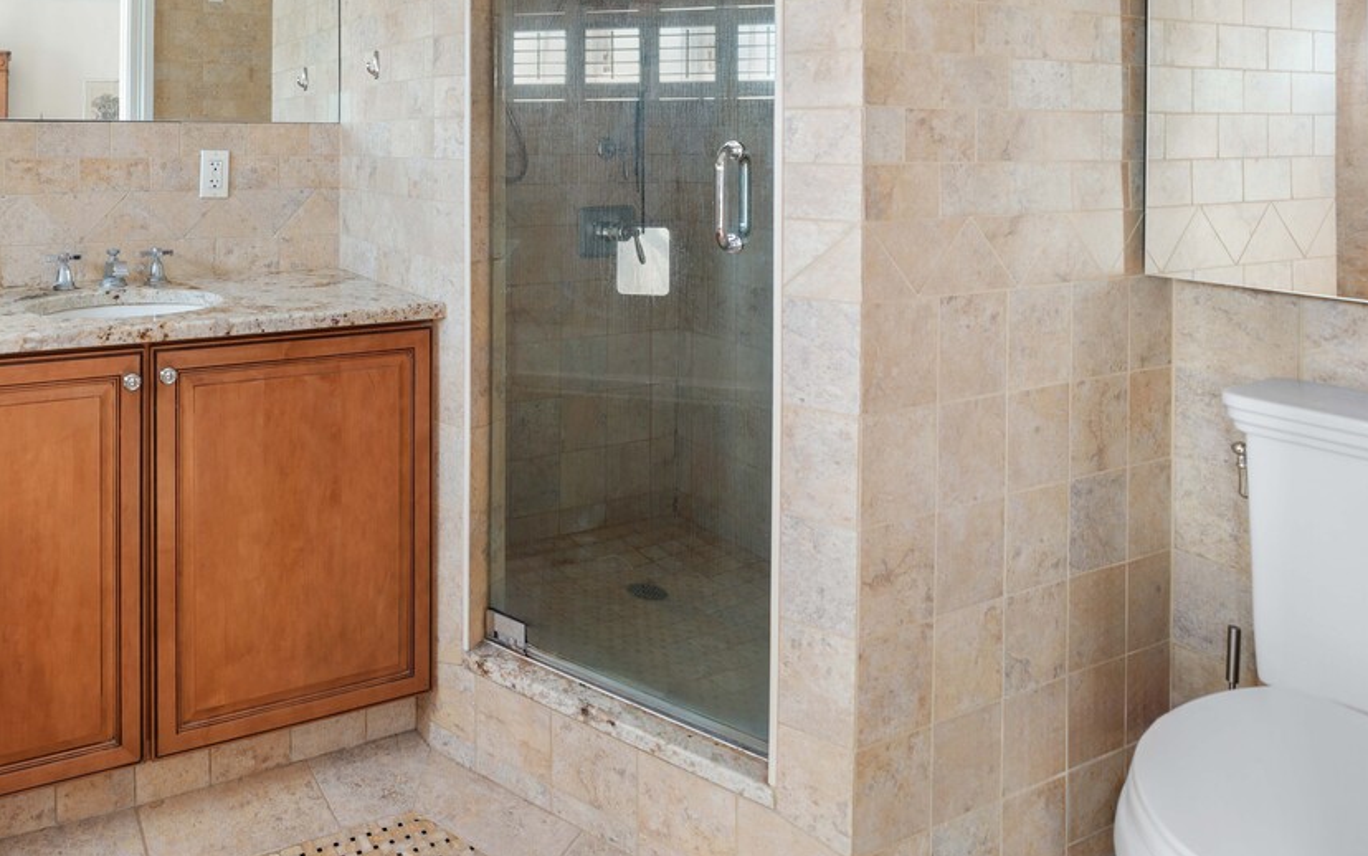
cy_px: 182
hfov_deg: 69.7
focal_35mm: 24
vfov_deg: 48.5
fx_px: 895
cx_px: 339
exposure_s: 1/4
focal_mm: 13
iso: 100
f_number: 2.8
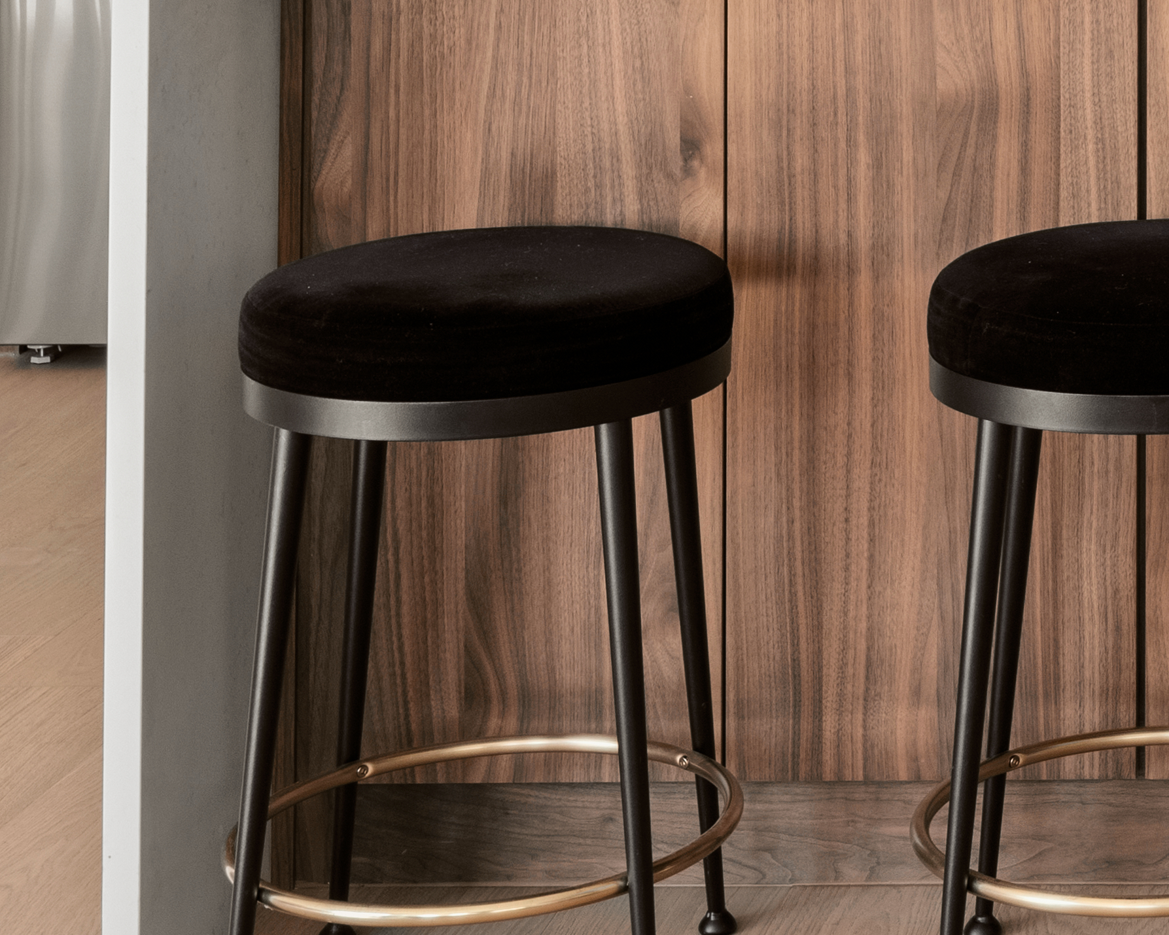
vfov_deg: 13.9
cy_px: -536
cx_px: 1604
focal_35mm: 103
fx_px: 3563
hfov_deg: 17.3
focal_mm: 29.5
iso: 320
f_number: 13
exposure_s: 1/2
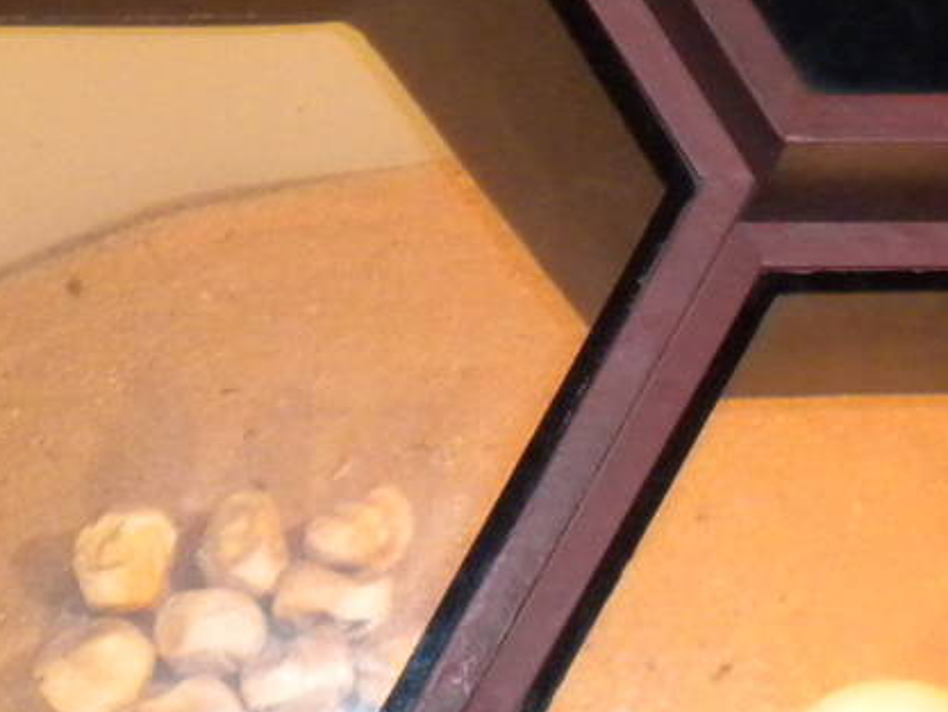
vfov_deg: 10.4
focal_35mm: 142
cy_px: 298
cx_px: 498
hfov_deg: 13.9
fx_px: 3890
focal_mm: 6.6
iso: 400
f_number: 3.5
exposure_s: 1/13.3
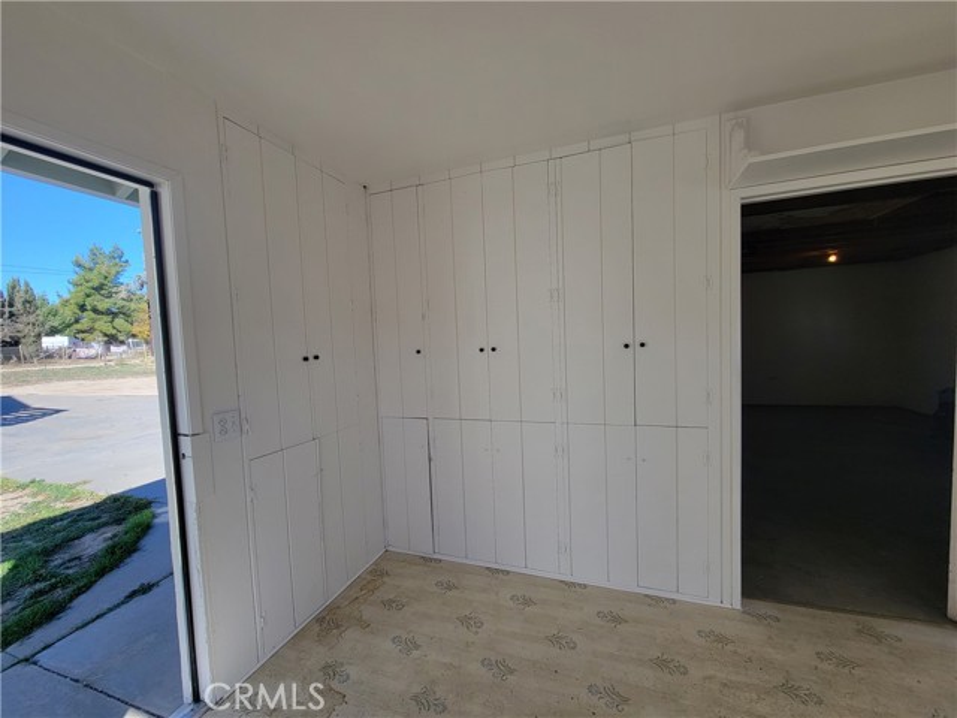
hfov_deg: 106.2
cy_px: 359
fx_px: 359
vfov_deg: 89.9
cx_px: 478
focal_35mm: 13
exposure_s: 1/390
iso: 50
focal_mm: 2.2
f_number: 2.2
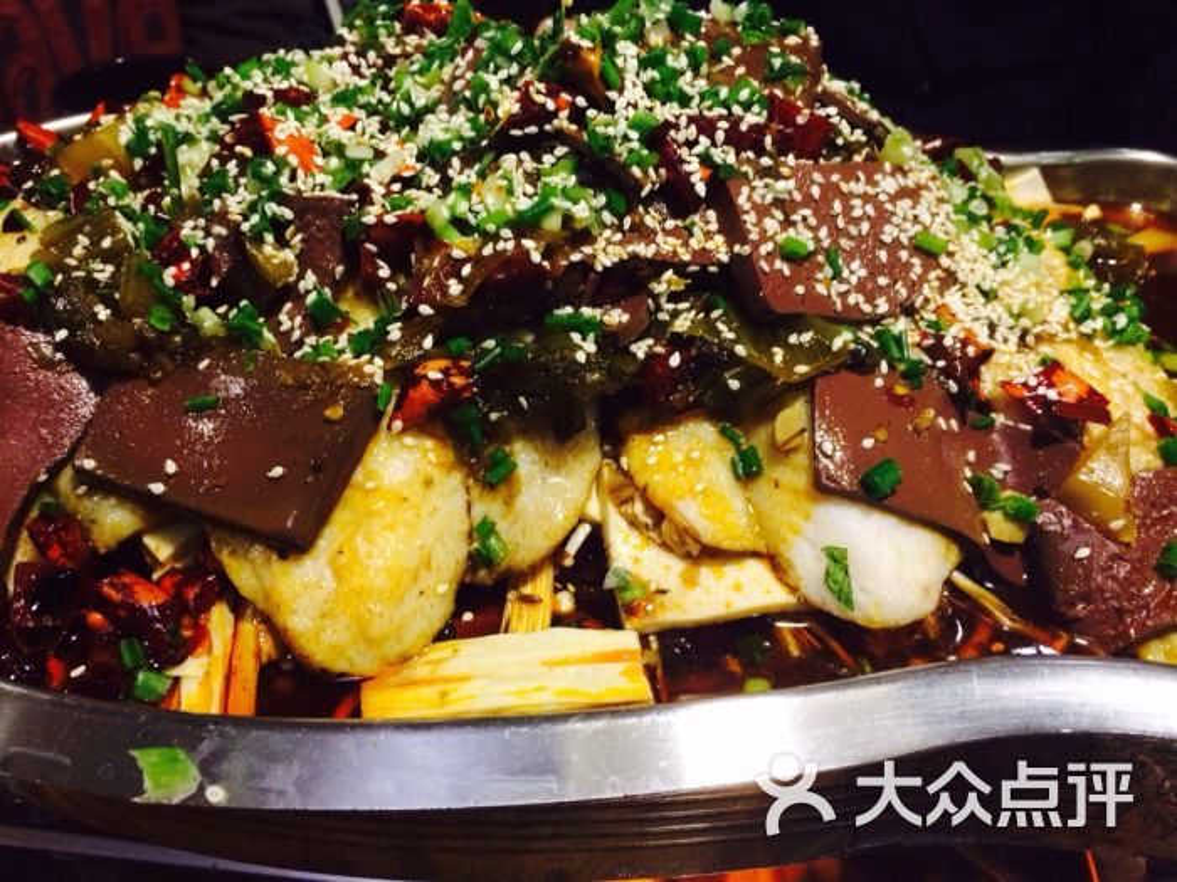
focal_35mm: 30
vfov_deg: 46.8
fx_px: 1020
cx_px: 588
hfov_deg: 60.0
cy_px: 441
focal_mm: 4.12
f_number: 2.2
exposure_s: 1/33
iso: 320
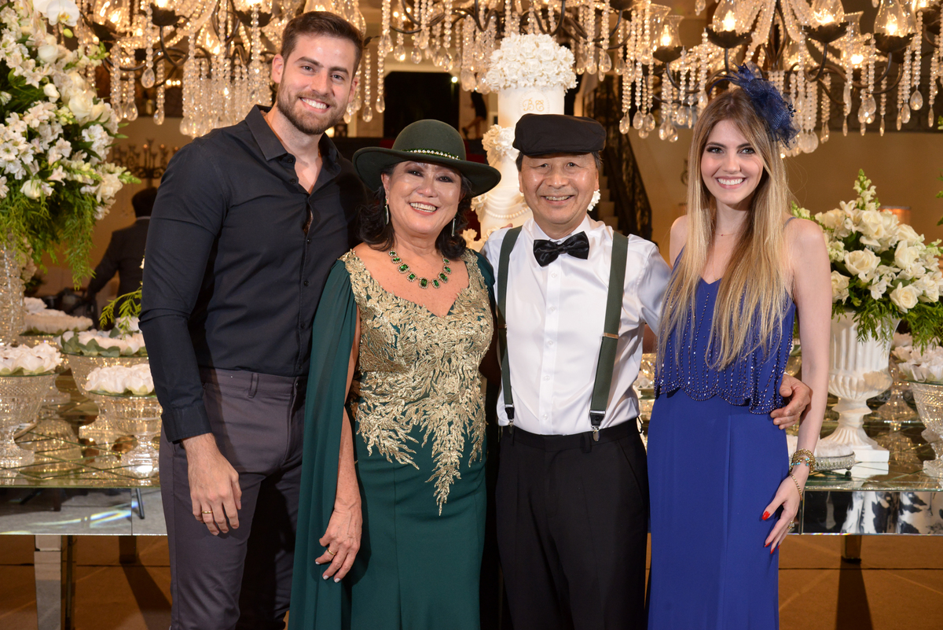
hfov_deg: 41.1
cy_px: 315
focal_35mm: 48
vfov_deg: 28.1
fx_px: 1258
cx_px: 472
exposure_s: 1/100
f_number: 6.3
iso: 1600
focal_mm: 48
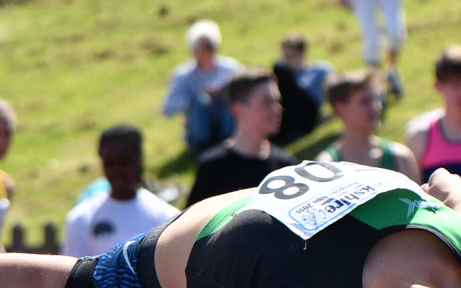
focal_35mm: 566
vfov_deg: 2.3
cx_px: 454
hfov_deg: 3.7
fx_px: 7112
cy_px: 247
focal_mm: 90
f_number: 5
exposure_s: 1/2000
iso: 400
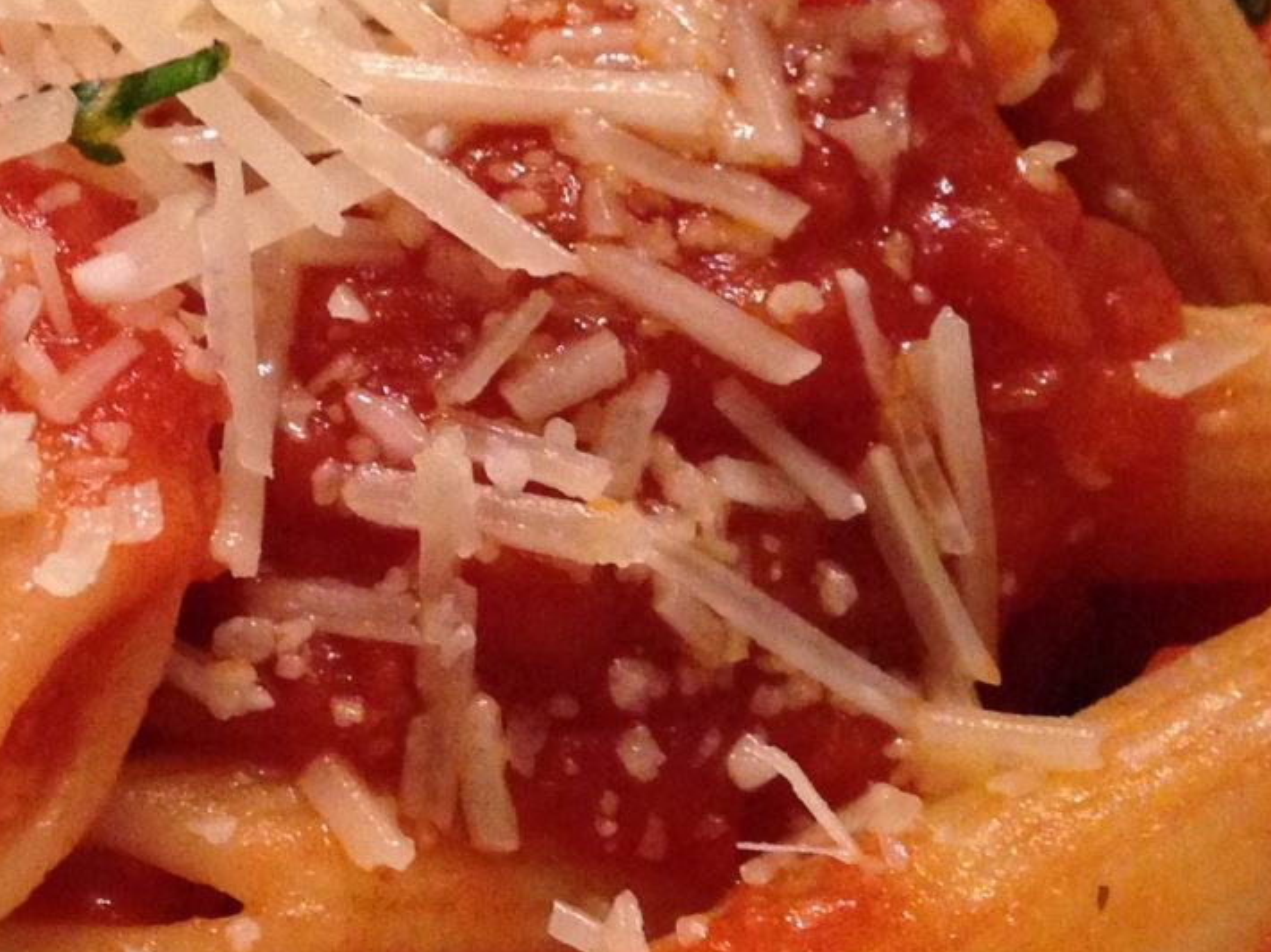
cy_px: 265
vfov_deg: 15.8
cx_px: -115
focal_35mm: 93
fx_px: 3414
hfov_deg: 20.2
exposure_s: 1/20
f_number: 2.4
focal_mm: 4.12
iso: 320
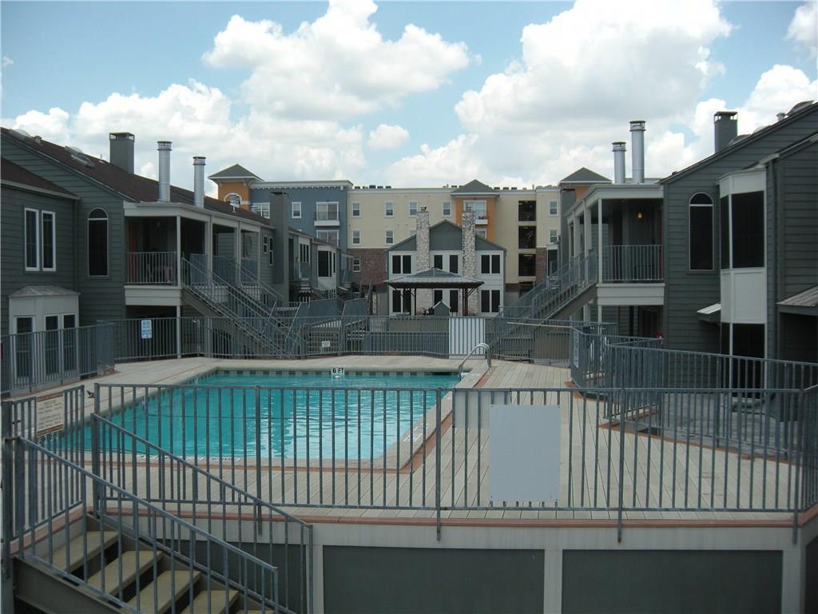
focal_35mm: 40
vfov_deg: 36.0
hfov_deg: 46.8
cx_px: 409
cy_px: 307
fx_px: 945
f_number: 3.9
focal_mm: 6.6
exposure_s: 1/787
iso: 89
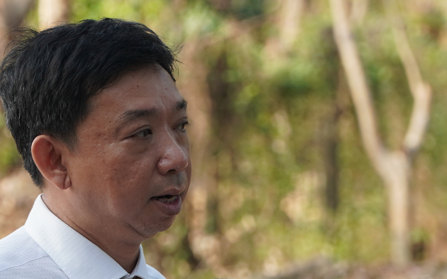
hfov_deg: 4.8
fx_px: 5294
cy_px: 302
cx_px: 159
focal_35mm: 435
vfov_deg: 3.0
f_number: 5
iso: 100
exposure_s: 1/200
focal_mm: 91
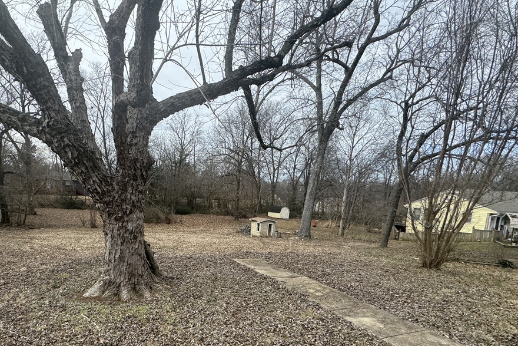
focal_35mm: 20
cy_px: 234
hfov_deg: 82.5
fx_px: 288
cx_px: 196
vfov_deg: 60.3
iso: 50
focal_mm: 2.22
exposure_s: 1/631
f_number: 2.2
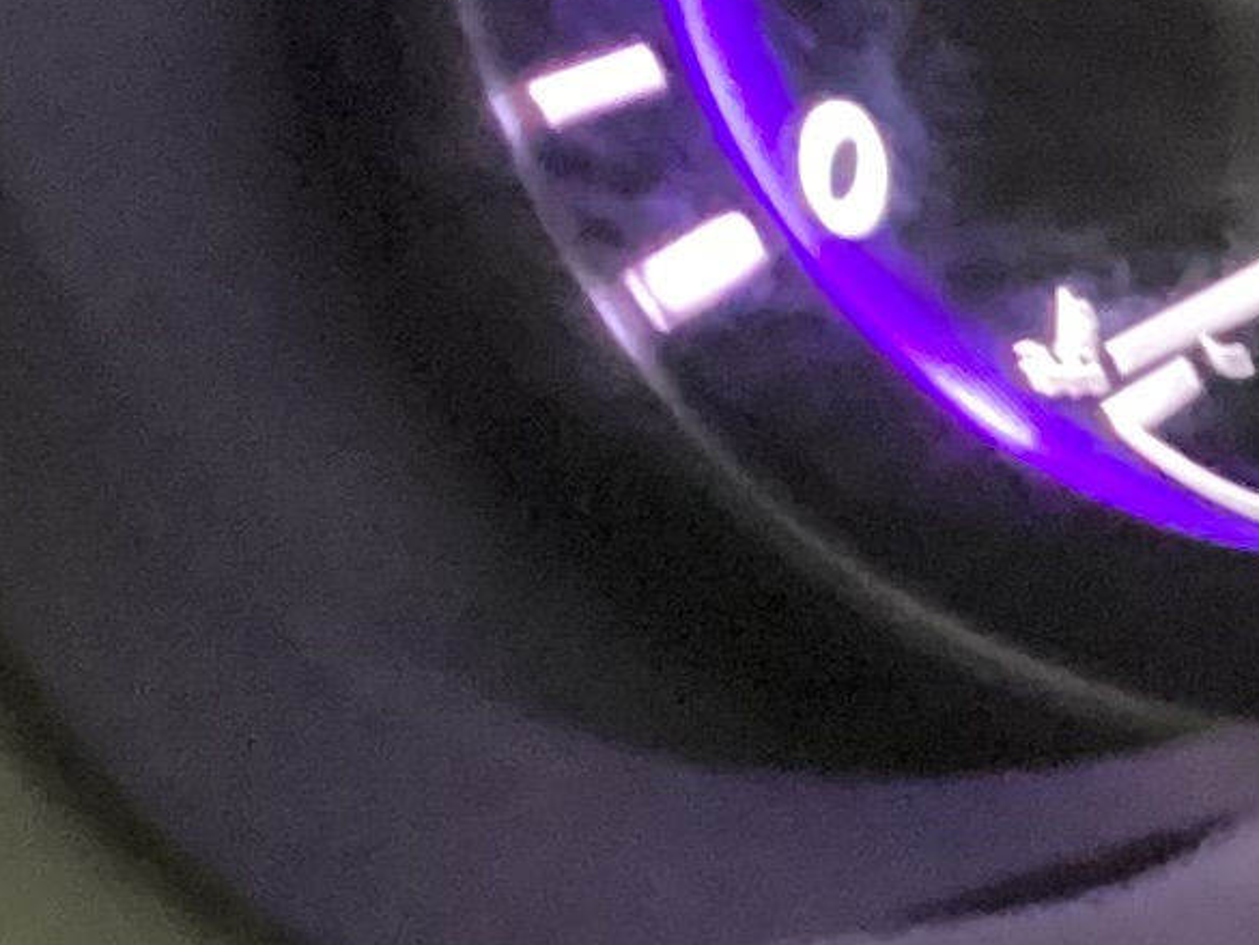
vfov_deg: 8.4
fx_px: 6293
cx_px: 3129
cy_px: -394
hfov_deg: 9.9
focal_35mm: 173
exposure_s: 1/24
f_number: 2.4
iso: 640
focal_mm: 3.3
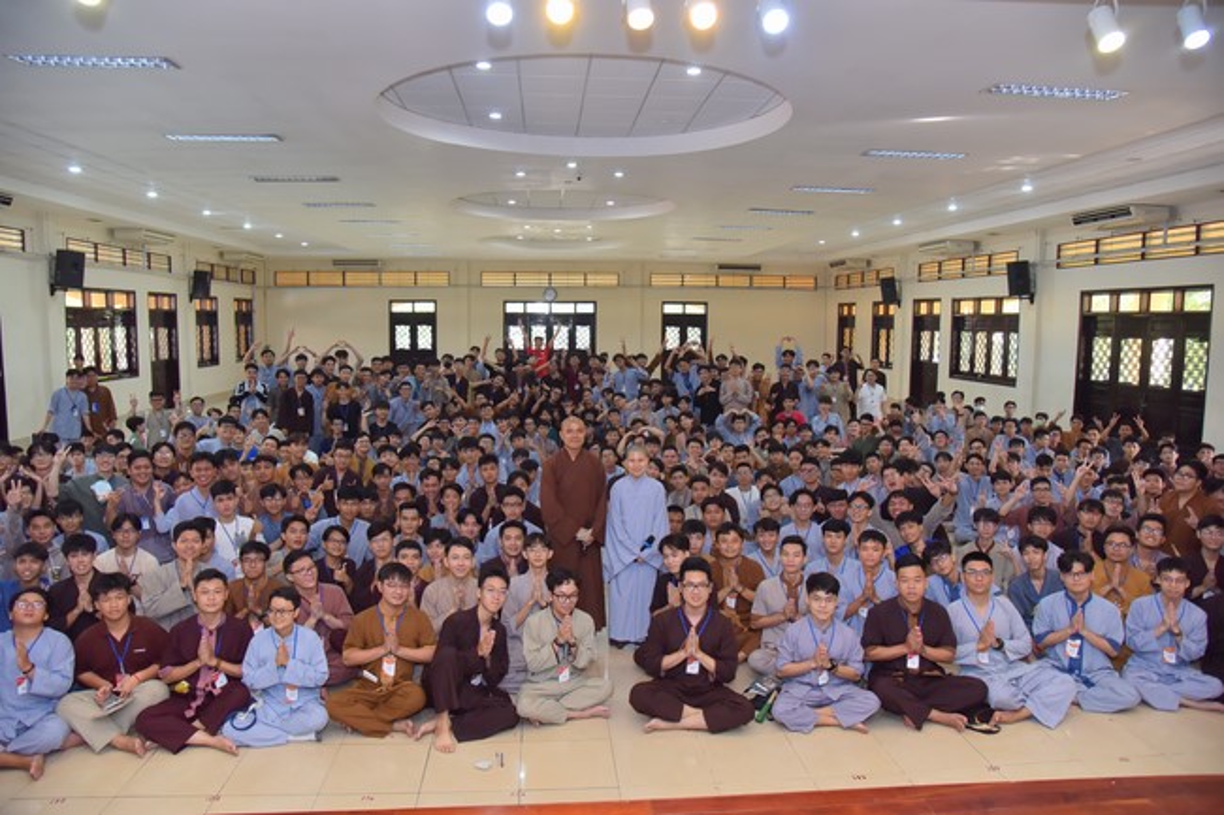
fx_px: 816
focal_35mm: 24
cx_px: 612
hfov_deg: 73.8
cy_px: 408
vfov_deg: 53.1
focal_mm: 24
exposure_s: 1/100
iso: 1000
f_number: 5
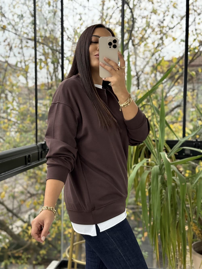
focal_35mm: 48
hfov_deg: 30.3
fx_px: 373
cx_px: 101
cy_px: 134
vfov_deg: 39.7
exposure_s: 1/242
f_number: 1.78
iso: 125
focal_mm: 6.76
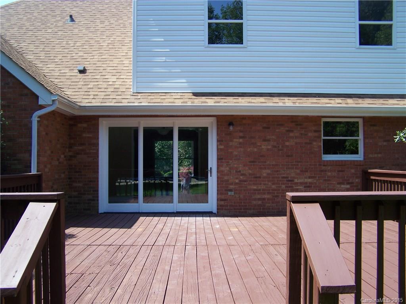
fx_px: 446
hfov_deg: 49.0
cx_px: 203
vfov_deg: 37.7
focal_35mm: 38
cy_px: 152
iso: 64
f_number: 2.8
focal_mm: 6.3
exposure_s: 1/320
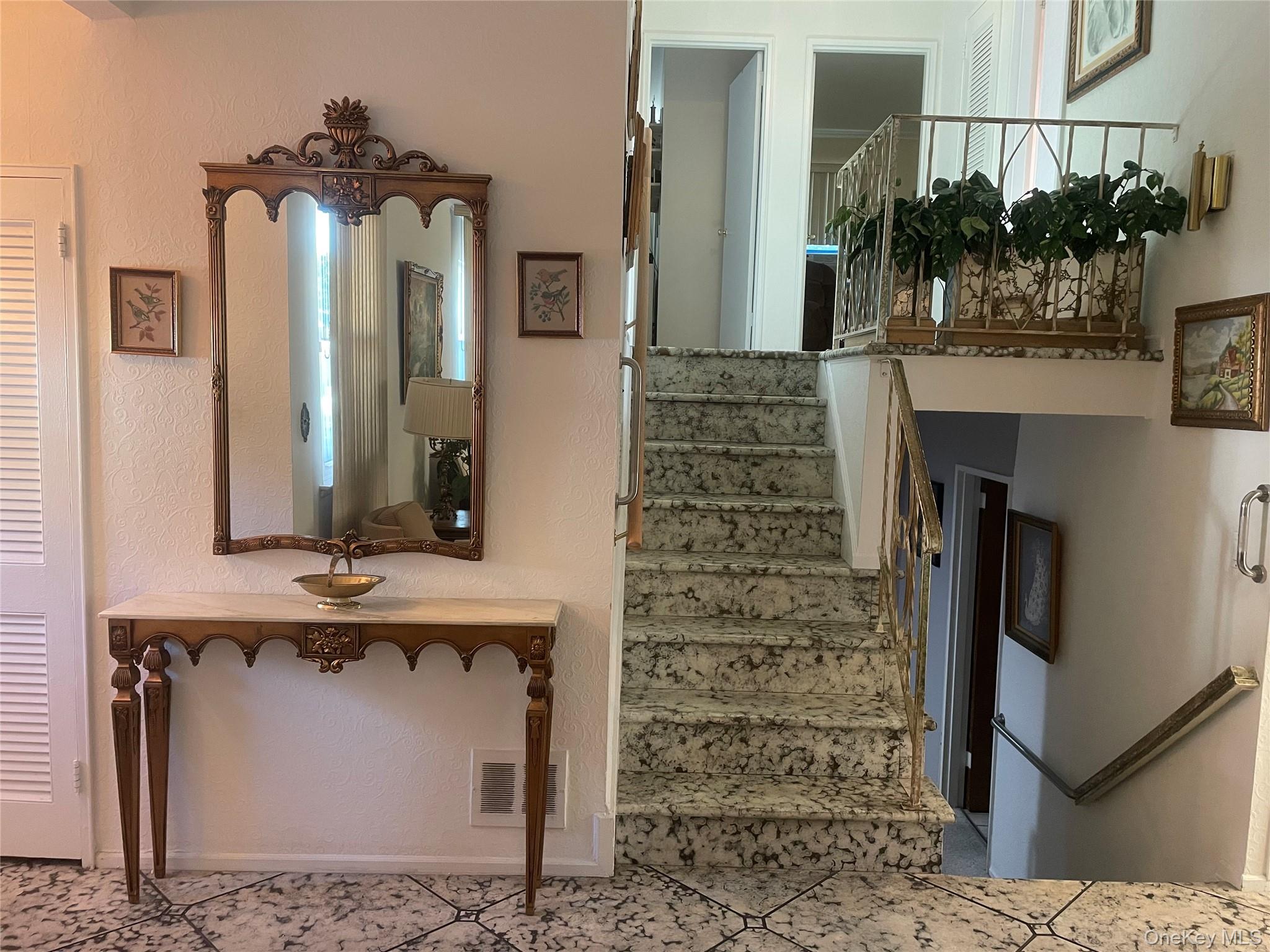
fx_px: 954
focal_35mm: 26
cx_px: 635
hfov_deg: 67.3
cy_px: 476
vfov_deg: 53.1
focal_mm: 4.2
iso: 320
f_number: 1.6
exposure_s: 1/60
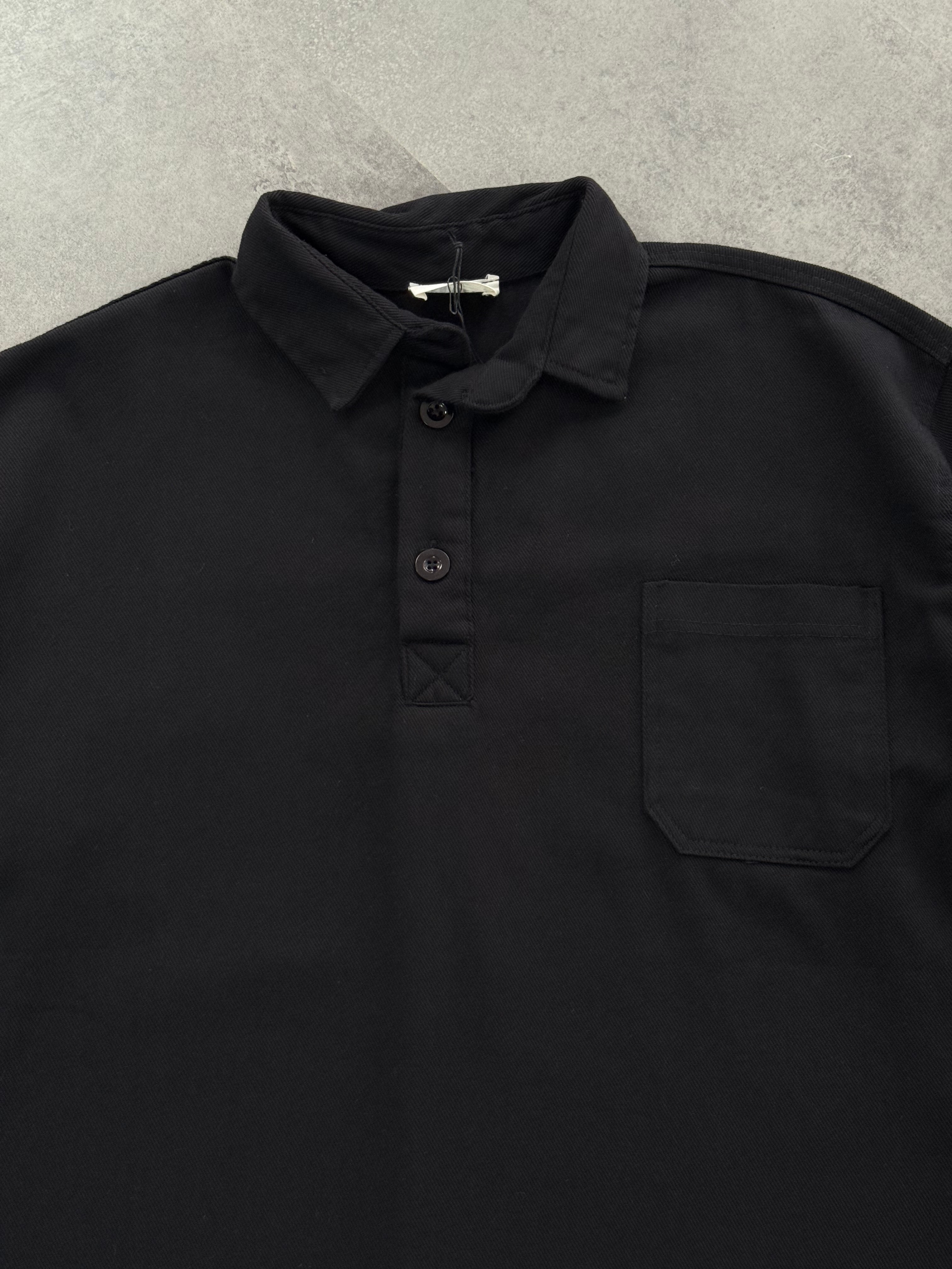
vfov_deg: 39.7
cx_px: 476
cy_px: 634
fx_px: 1760
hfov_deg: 30.3
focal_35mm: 48
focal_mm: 6.76
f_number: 1.78
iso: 125
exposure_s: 1/100
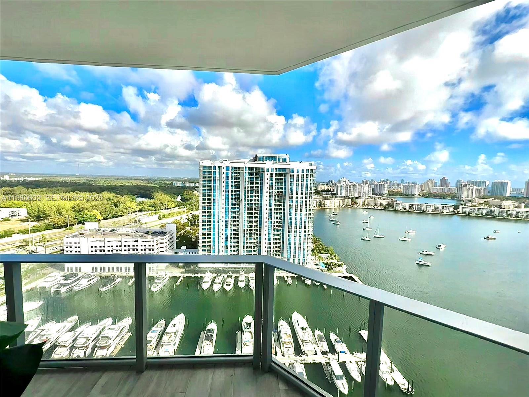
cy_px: 198
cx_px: 264
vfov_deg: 85.7
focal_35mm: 14
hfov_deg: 102.1
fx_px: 214
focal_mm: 2.22
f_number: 2.2
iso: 50
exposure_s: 1/3891
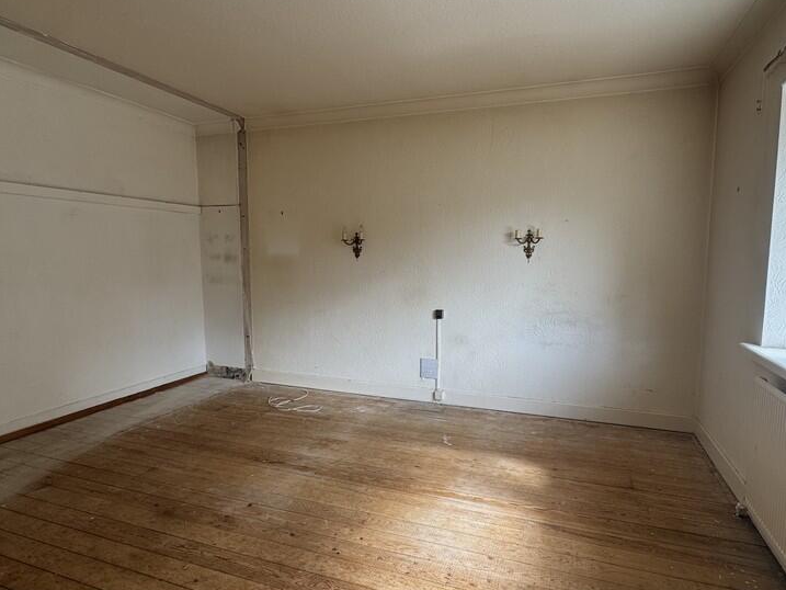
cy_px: 300
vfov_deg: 66.0
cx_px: 420
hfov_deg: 81.6
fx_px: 454
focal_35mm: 20
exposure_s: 1/99
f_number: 2.2
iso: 50
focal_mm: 2.22
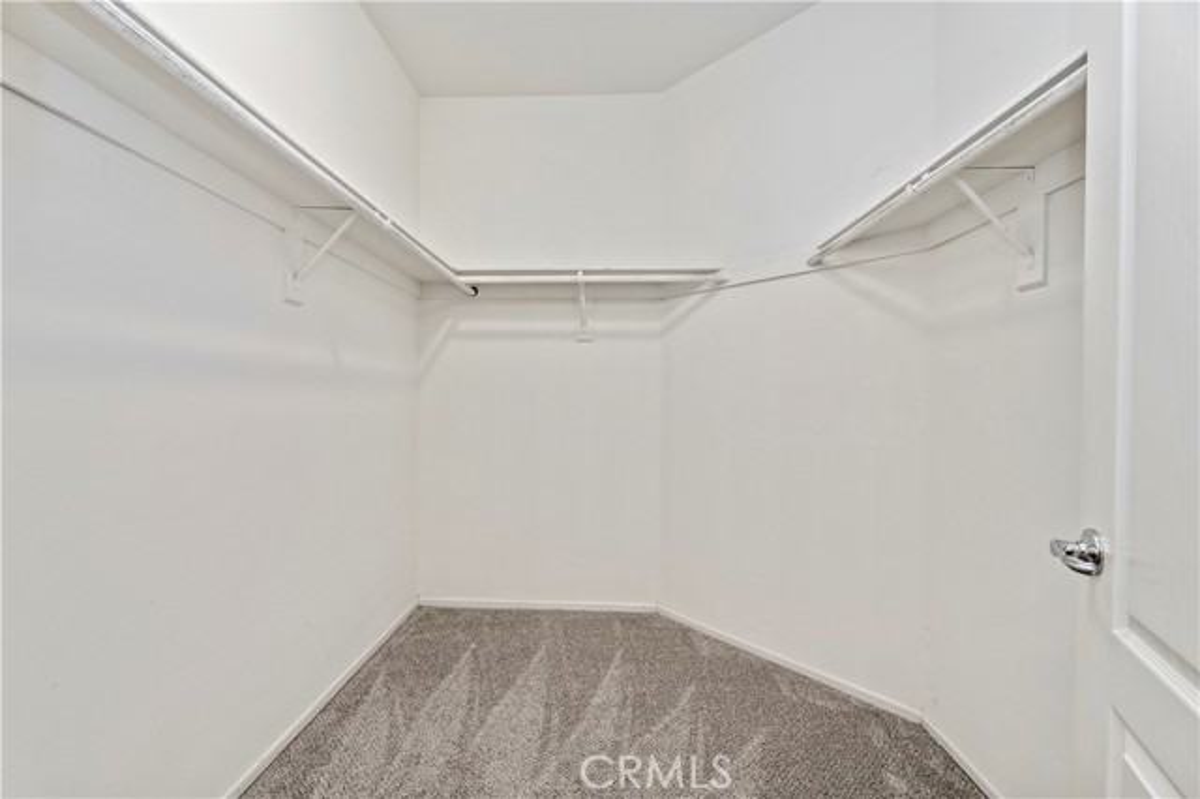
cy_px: 400
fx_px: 466
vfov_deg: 81.1
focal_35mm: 14
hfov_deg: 104.3
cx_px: 600
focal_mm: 14
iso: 500
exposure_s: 1/8
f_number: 10
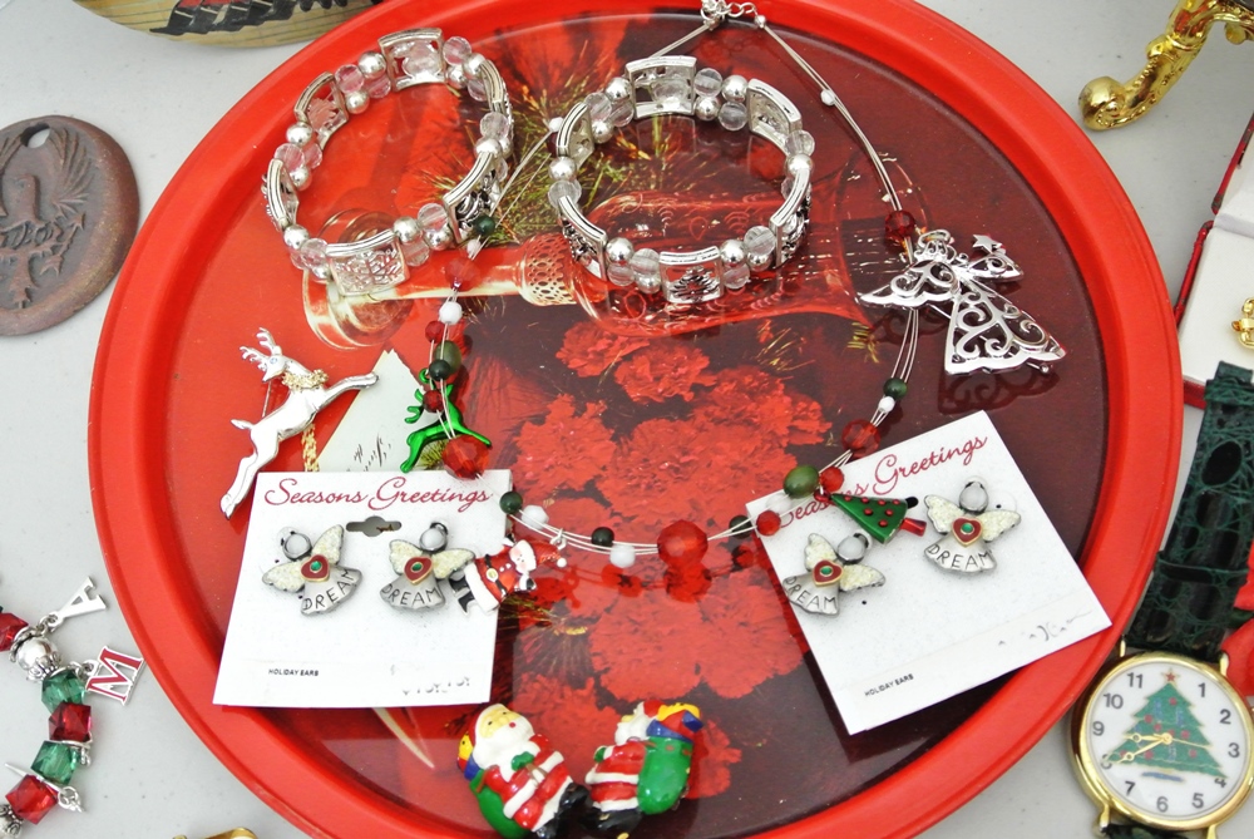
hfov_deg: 44.5
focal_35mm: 44
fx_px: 1534
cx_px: 627
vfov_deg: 30.6
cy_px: 420
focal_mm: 16.3
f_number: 4.2
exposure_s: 1/30
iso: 2000
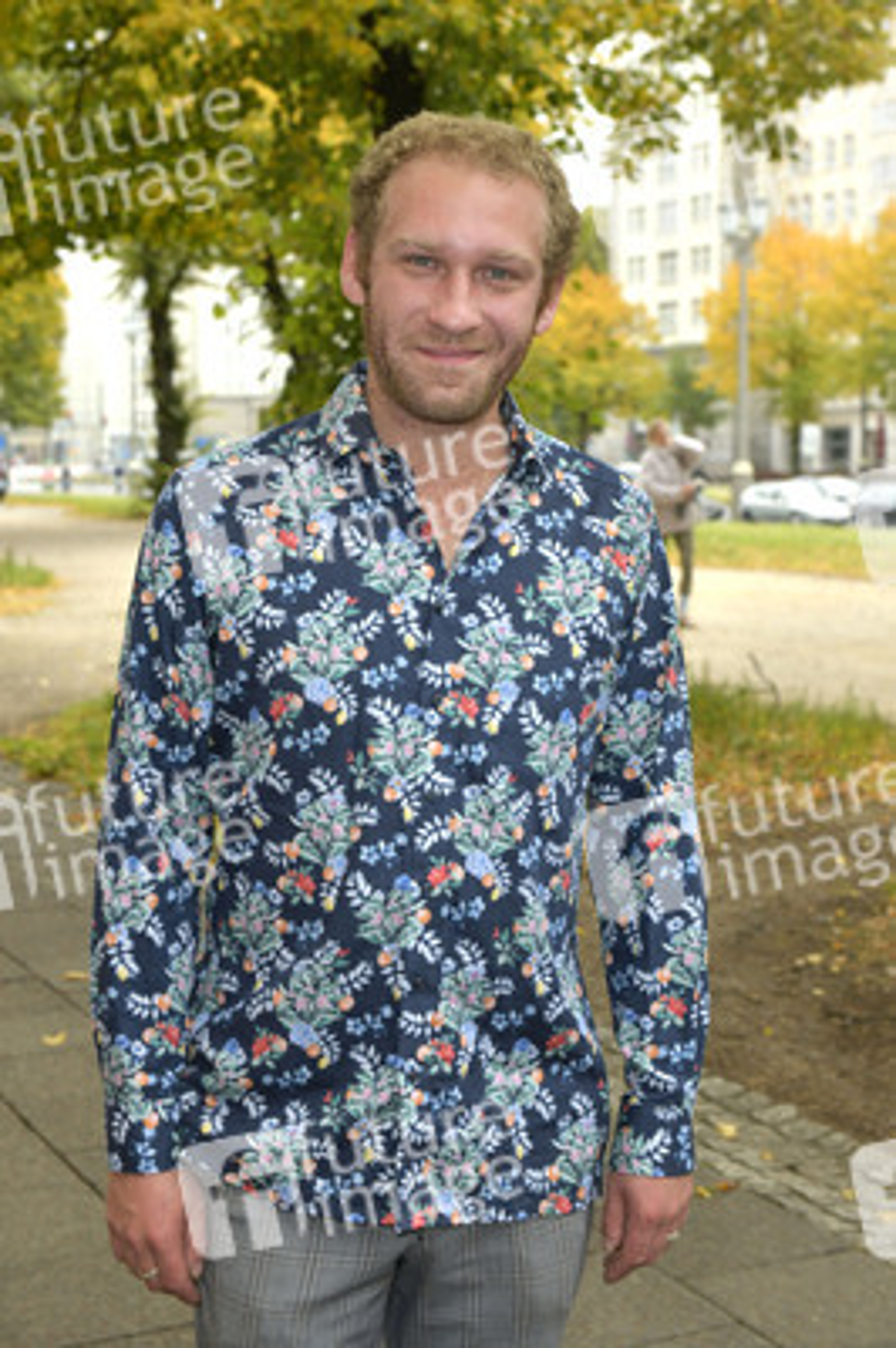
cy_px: 674
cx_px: 448
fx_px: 1795
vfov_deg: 41.1
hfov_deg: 28.0
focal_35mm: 48
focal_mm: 48
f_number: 6.3
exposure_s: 1/200
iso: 250
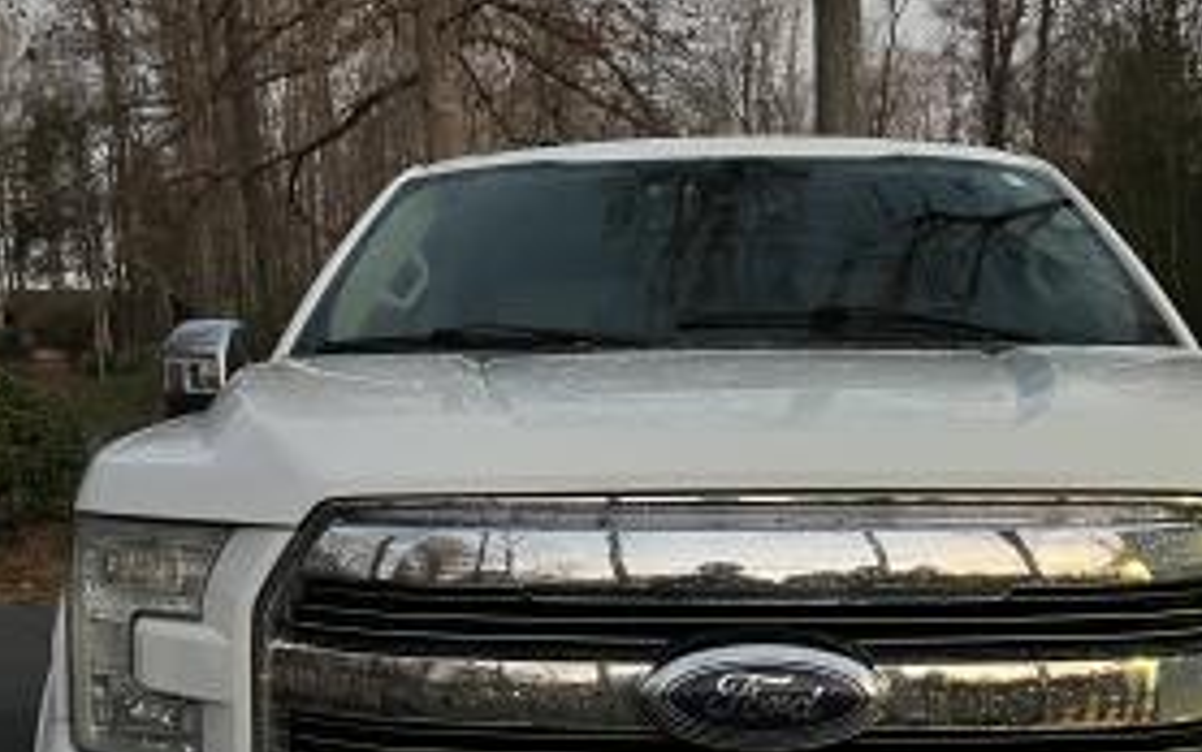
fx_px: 1639
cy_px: 661
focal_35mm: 50
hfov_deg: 40.3
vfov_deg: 25.2
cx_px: 584
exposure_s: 1/30
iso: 800
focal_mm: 5.7
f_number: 1.5
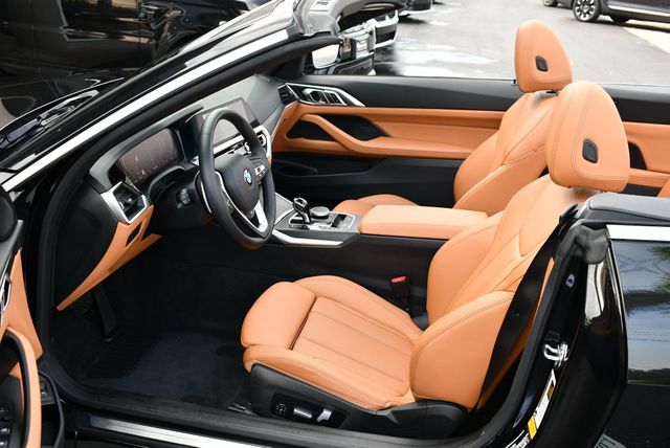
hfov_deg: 53.1
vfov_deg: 36.9
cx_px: 335
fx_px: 671
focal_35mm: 36
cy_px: 224
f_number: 4
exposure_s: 1/60
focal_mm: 18
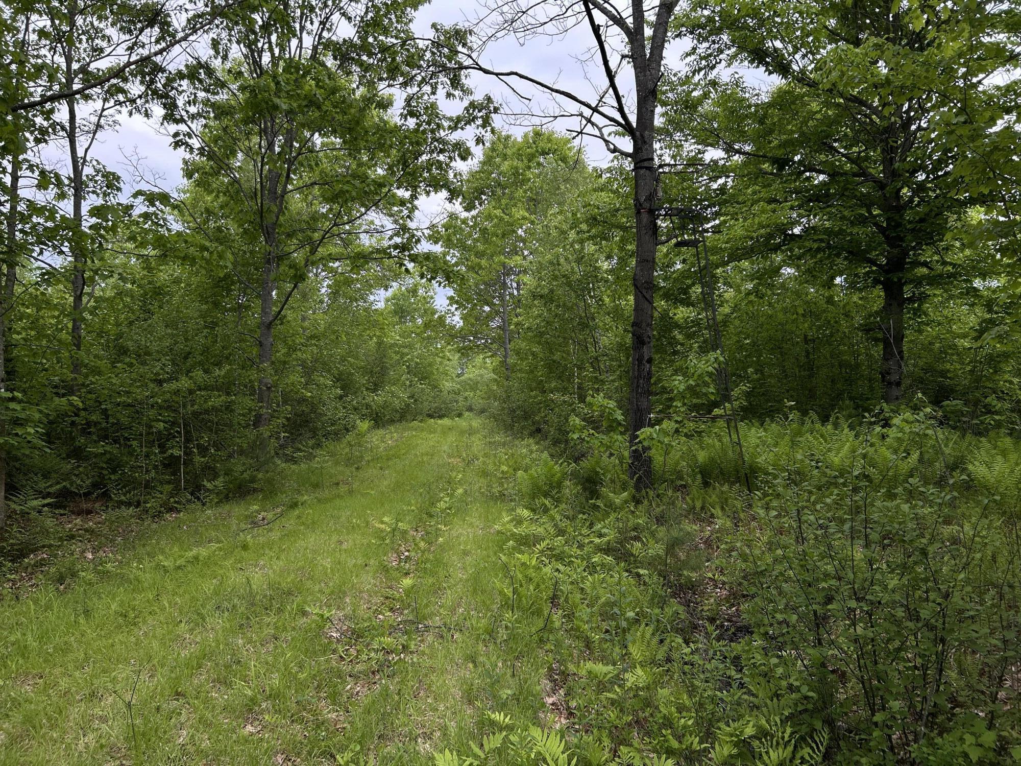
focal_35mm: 26
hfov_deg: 67.3
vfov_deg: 53.1
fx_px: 767
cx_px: 510
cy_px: 383
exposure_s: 1/544
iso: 50
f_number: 1.5
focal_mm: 5.7
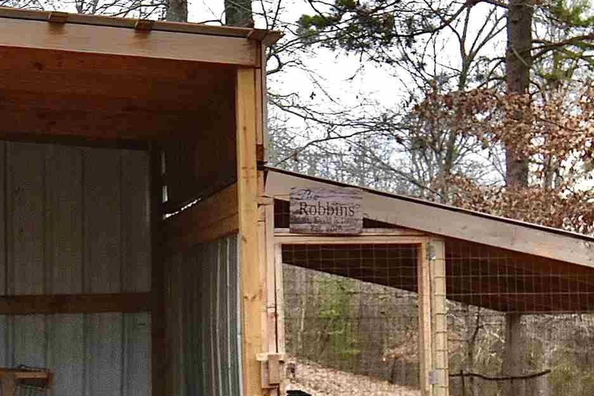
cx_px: 157
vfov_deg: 16.3
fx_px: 1379
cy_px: 242
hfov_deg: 24.1
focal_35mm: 84
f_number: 8
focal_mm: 17
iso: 1100
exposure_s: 1/60
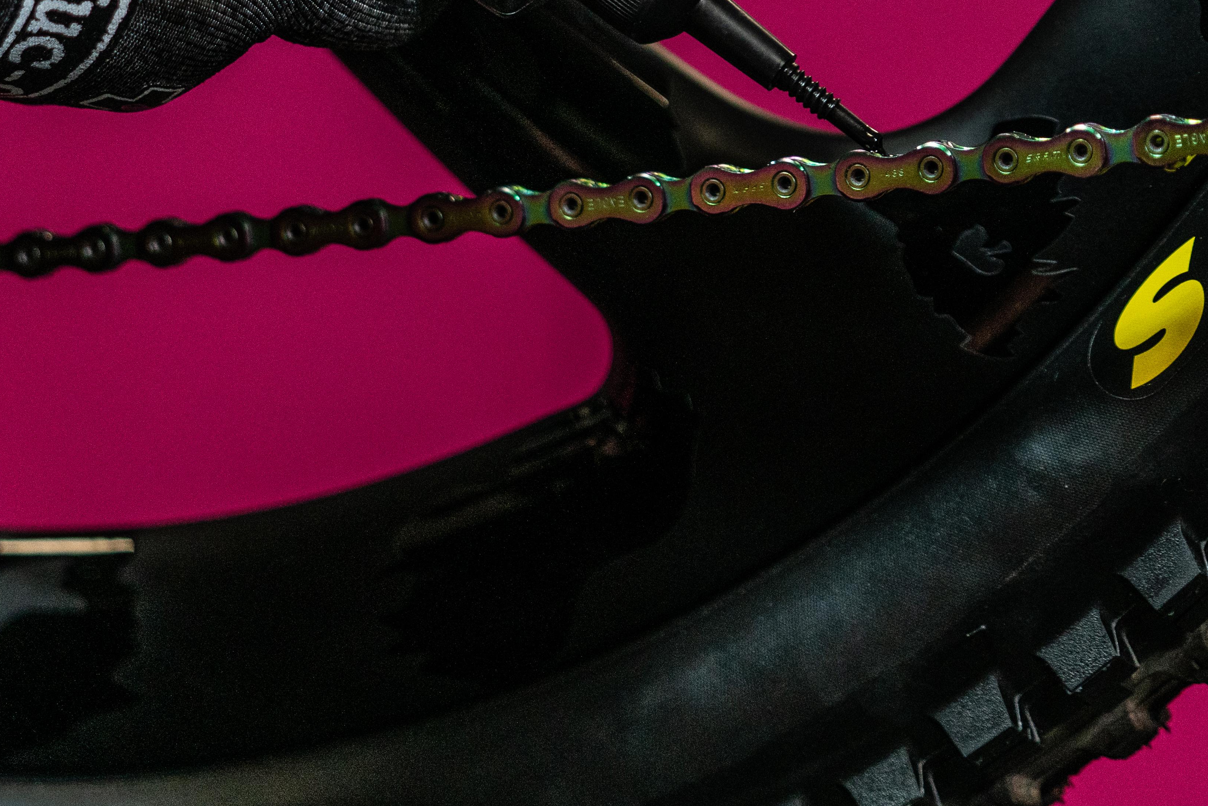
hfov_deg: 12.1
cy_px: -156
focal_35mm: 170
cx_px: 701
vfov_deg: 8.0
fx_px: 5705
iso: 1000
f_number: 2.8
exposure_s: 1/640
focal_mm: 70
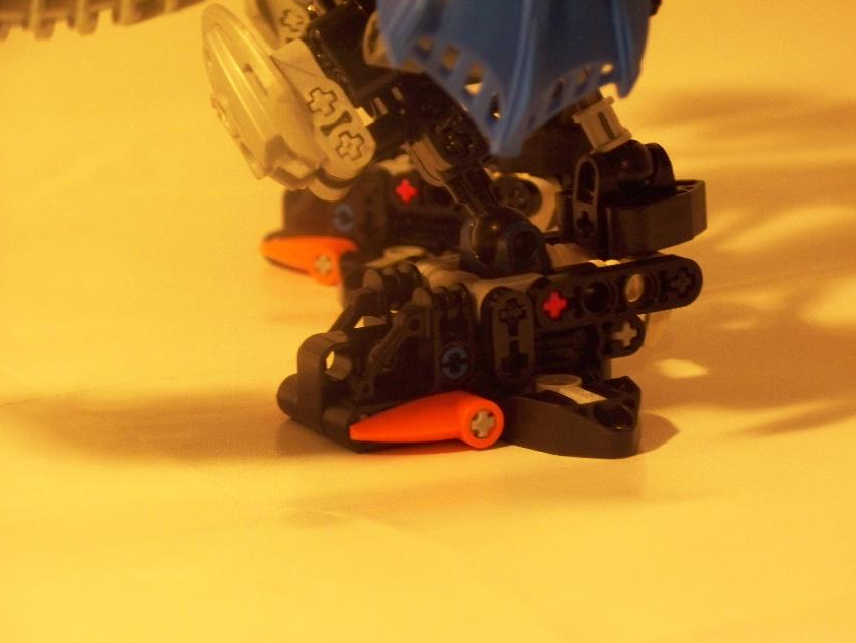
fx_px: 2622
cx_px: 438
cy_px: 316
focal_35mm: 106
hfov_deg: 18.5
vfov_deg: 14.0
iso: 400
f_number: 3.8
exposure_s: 1/25
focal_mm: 22.05
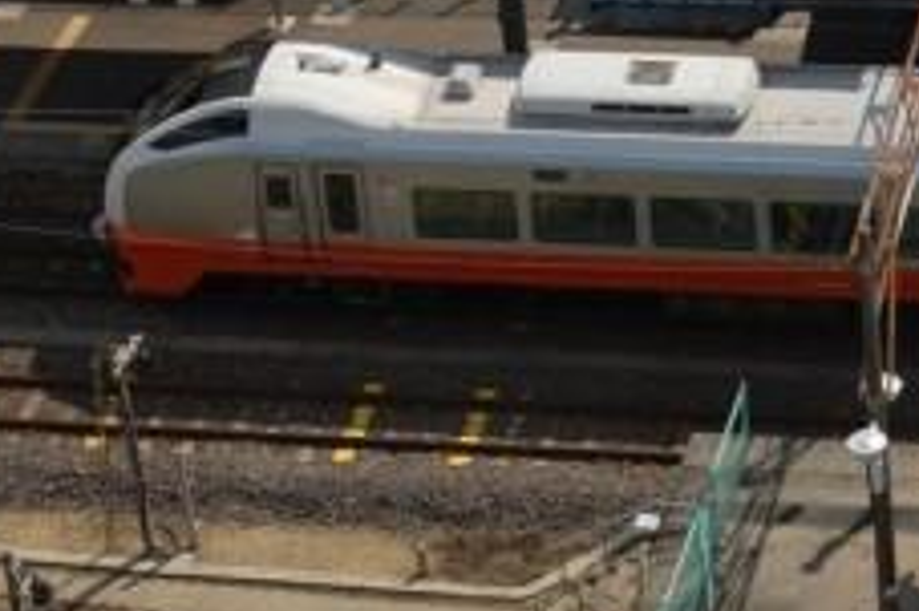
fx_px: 4158
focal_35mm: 163
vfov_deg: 8.4
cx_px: 785
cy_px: 162
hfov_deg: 12.5
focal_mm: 55
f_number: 10
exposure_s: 1/400
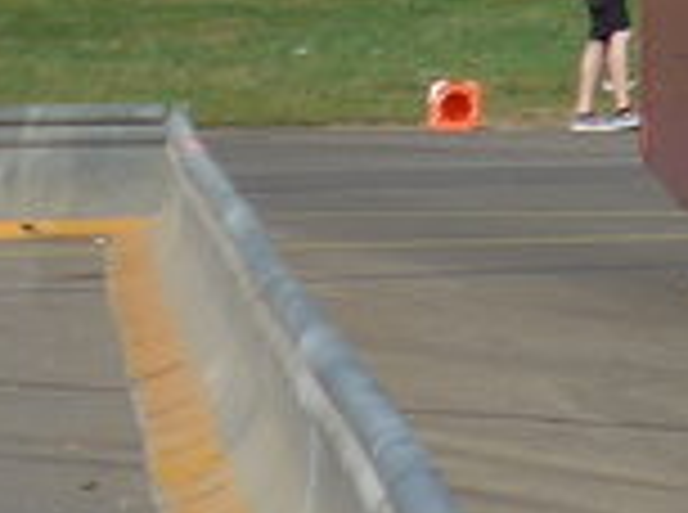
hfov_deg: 4.6
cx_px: 2068
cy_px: -729
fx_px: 8110
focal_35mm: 409
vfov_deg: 3.6
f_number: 3.3
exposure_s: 1/1600
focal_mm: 10.7
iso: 80
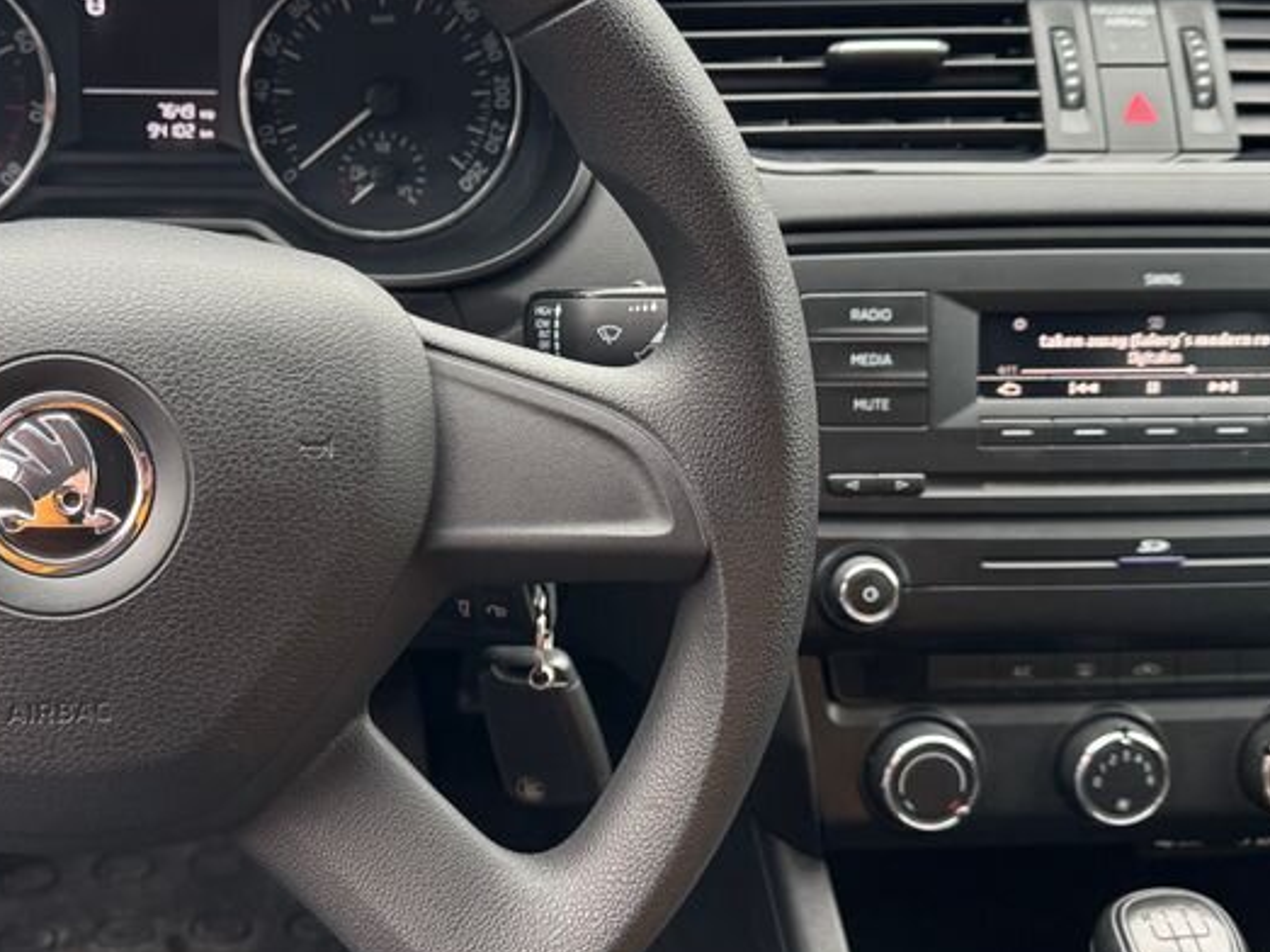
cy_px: 364
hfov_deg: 40.0
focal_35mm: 47
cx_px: 432
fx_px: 1724
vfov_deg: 30.8
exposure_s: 1/54
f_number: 1.78
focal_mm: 6.76
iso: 250
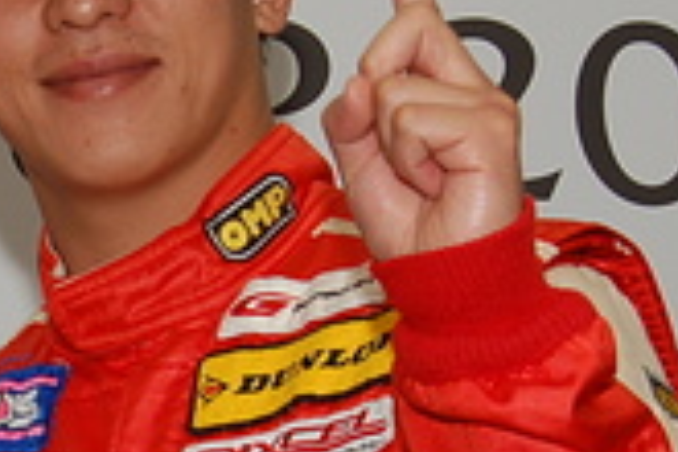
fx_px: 4200
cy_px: 514
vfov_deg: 6.1
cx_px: -152
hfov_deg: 9.1
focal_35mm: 223
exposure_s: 1/60
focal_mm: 34
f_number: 8
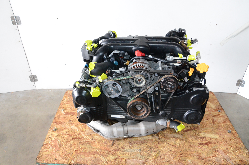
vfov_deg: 47.7
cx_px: 124
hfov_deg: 67.5
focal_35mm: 27
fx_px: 186
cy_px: 82
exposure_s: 1/60
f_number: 7.1
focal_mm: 18
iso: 2500
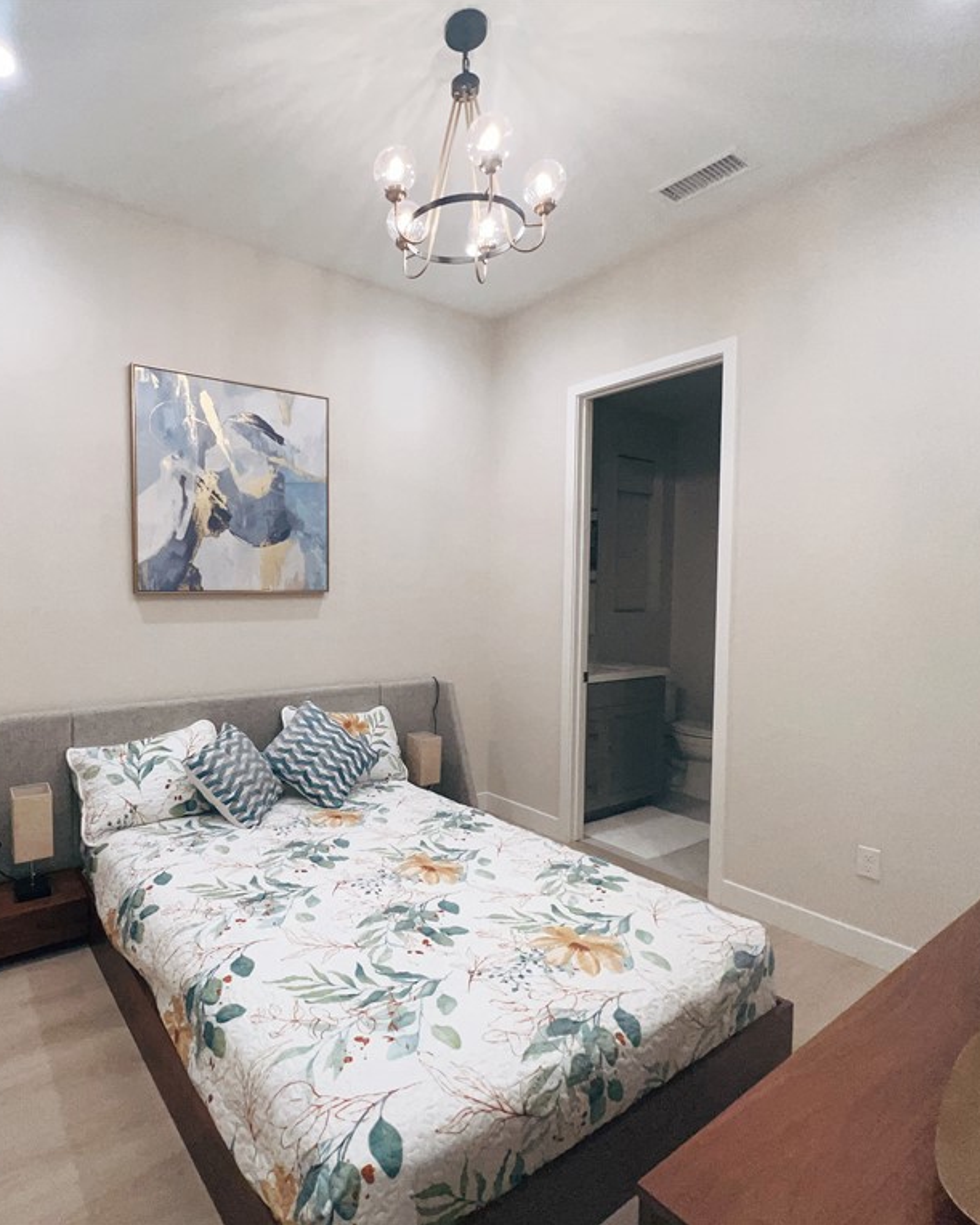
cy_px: 611
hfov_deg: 74.9
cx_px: 337
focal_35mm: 17
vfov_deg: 89.6
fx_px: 616
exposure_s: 1/120
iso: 250
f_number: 1.8
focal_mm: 1.57
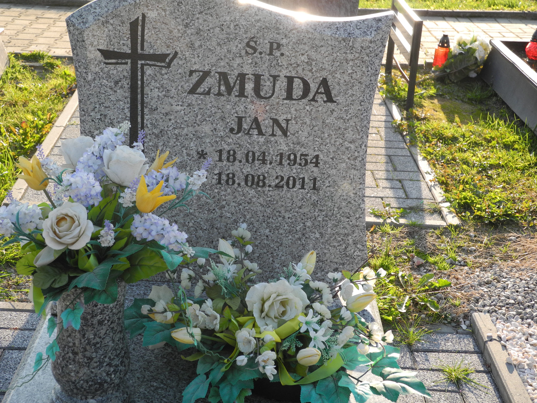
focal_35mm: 61
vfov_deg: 24.0
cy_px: 202
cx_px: 268
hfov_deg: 31.7
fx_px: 946
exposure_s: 1/320
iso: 110
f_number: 3.5
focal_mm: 13
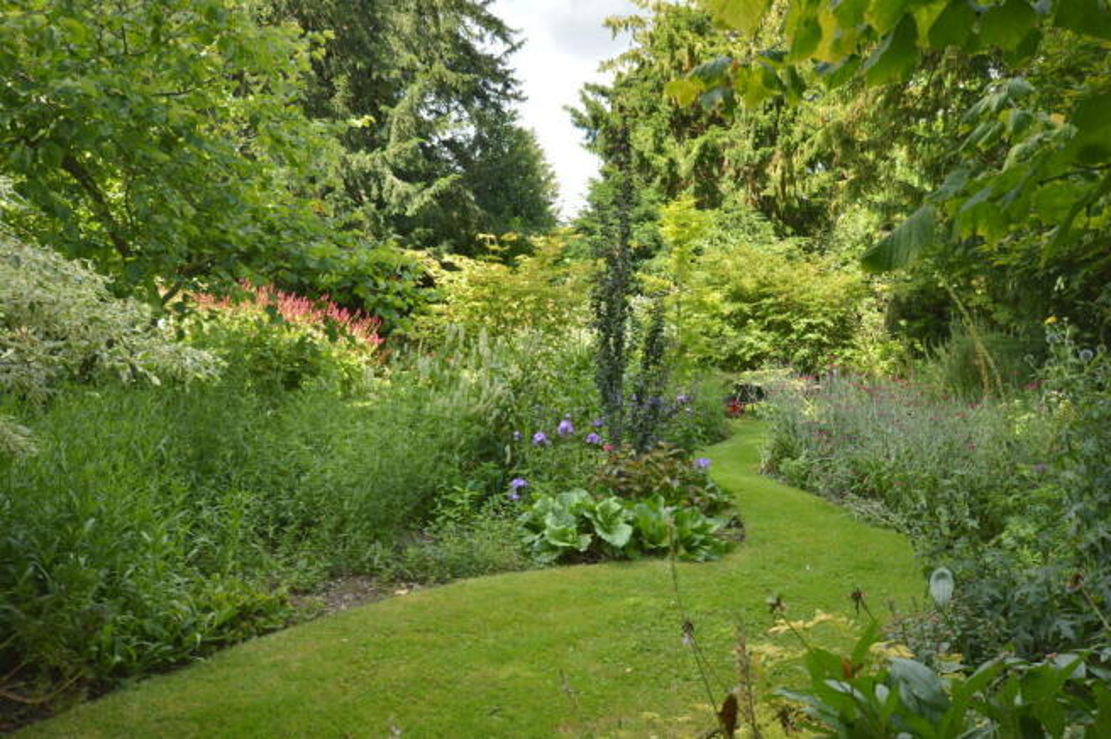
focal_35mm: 30
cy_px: 370
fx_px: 925
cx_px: 556
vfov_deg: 43.5
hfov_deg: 62.0
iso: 200
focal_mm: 20
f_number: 6.3
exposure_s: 1/160
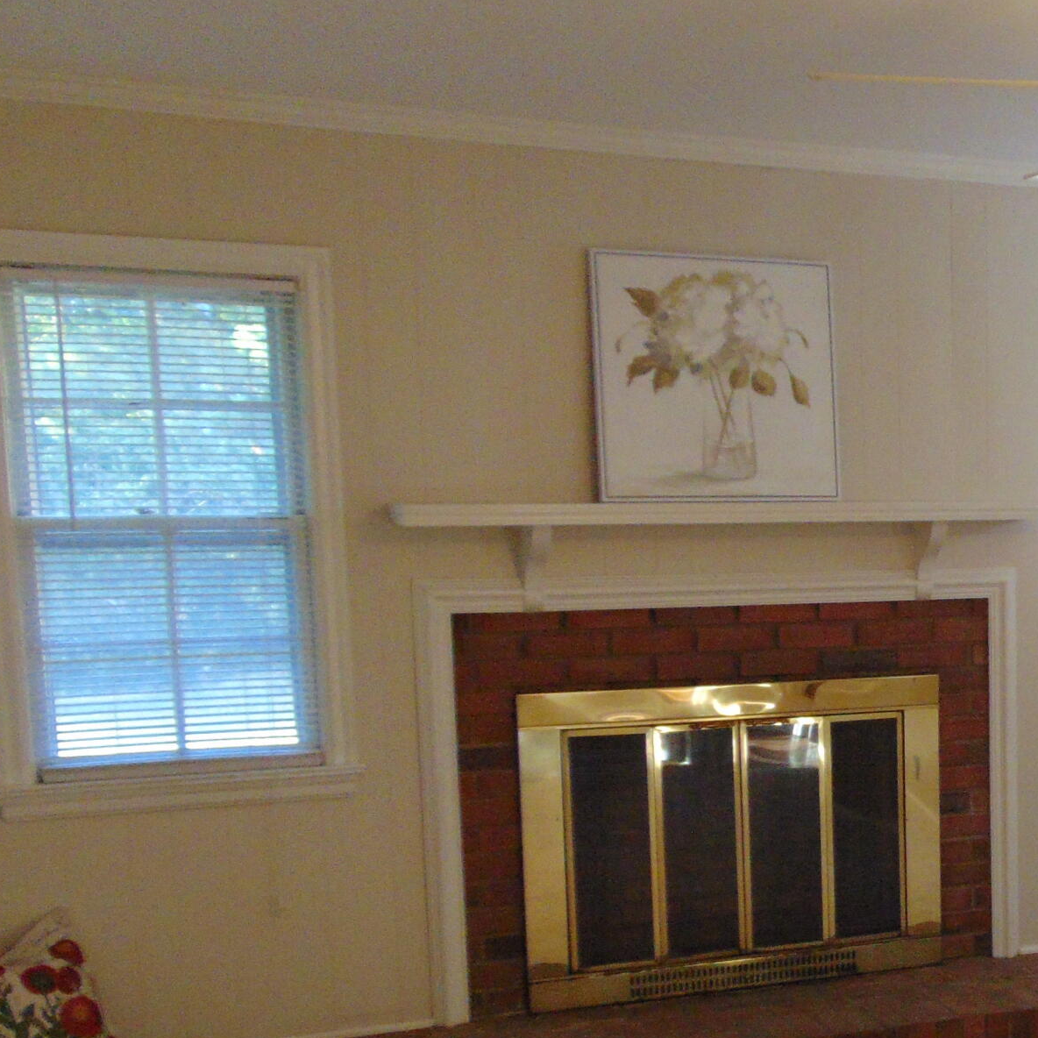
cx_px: 1177
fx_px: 1900
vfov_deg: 30.1
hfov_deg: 27.6
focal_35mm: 56
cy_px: 774
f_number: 3
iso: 250
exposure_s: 1/30
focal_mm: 4.5
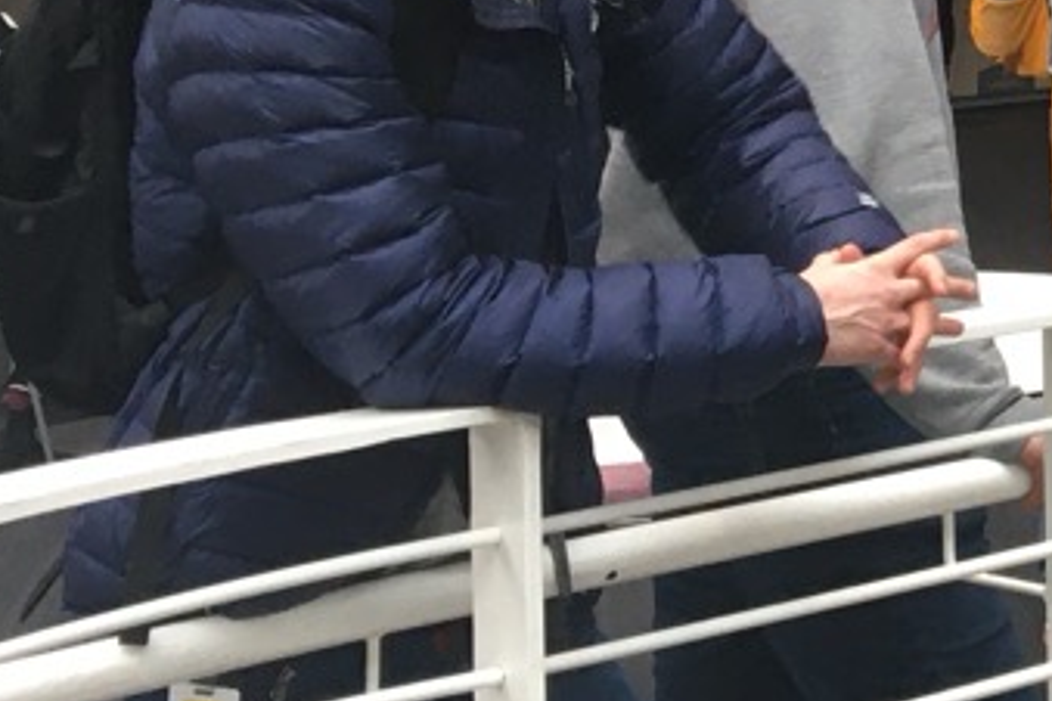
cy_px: -143
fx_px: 3331
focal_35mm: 114
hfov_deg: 16.4
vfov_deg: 11.8
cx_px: 1567
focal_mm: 4.15
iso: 25
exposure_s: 1/30
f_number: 2.2
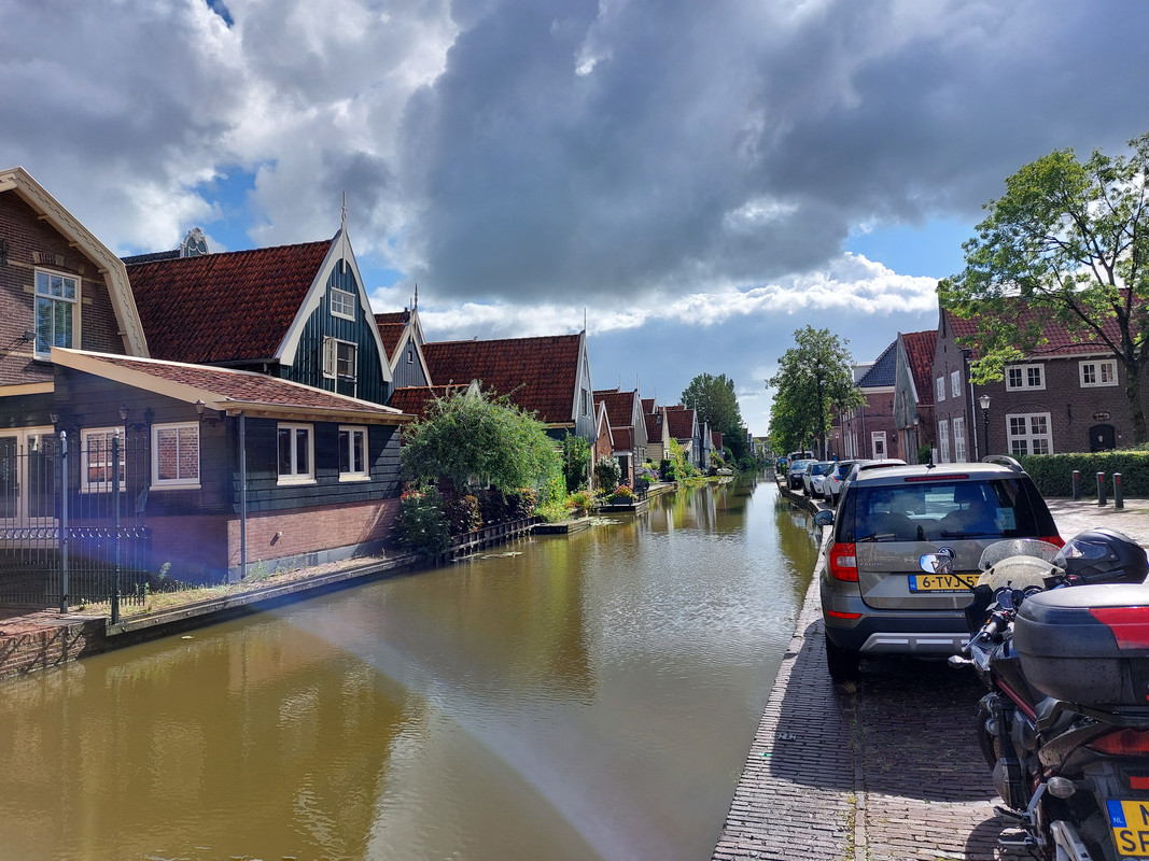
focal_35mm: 24
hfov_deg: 71.6
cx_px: 574
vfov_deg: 56.8
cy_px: 430
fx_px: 797
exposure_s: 1/949
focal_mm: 5.23
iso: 25
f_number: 1.8
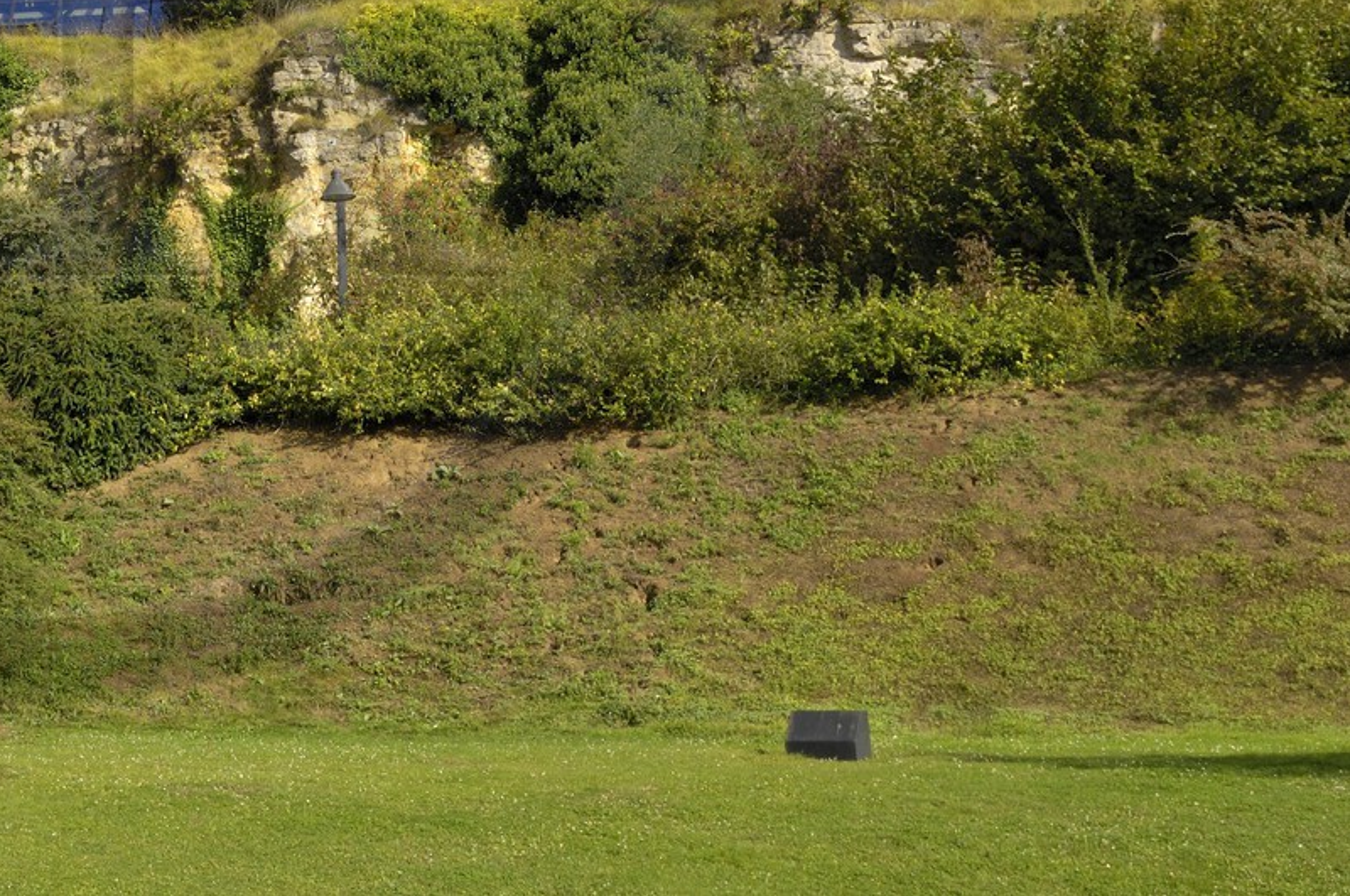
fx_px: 2247
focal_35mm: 60
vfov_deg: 21.7
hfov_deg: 31.1
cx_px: 20
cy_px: 2
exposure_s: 1/180
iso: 100
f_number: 8
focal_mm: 20
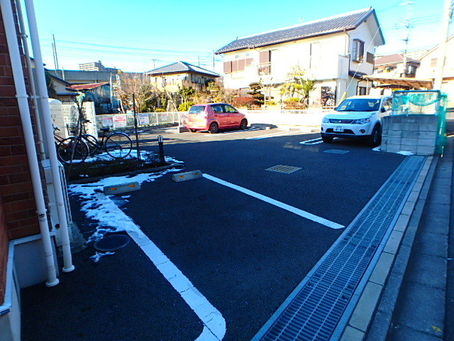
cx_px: 227
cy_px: 170
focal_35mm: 21
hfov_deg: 79.0
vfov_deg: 63.4
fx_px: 275
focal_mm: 3.7
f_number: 3.5
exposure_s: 1/250
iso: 125
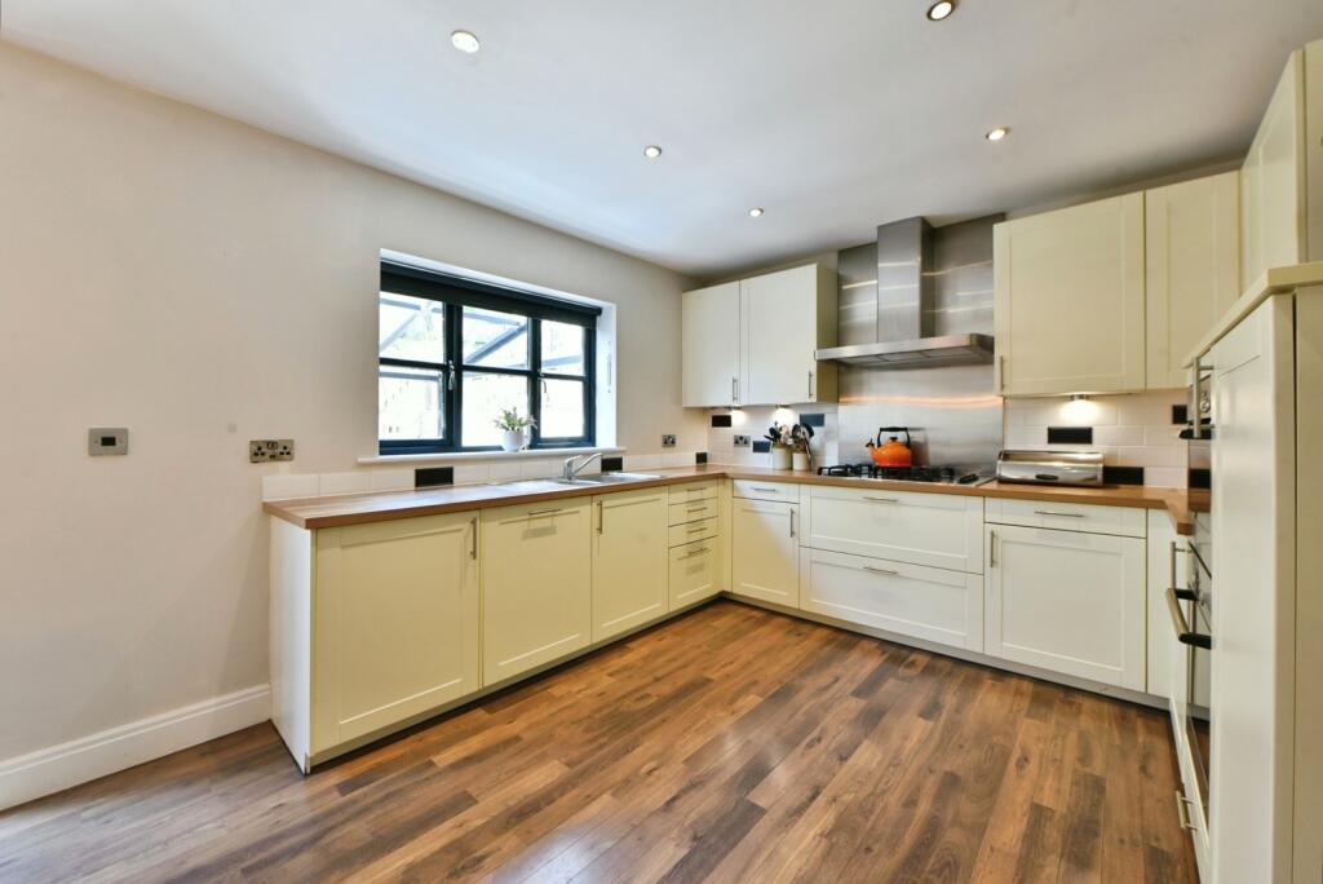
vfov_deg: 81.3
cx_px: 662
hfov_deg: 104.2
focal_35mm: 14
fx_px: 515
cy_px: 442
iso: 500
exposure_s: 1/20
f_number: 9
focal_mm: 14
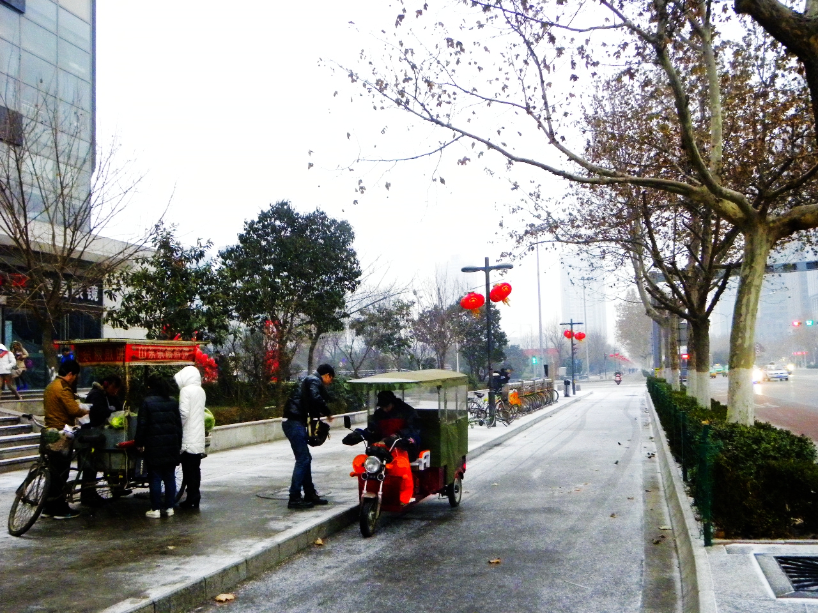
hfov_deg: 55.4
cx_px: 409
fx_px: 780
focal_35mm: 33
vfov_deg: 42.9
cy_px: 306
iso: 400
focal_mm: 5.9
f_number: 2.8
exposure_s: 1/46.1
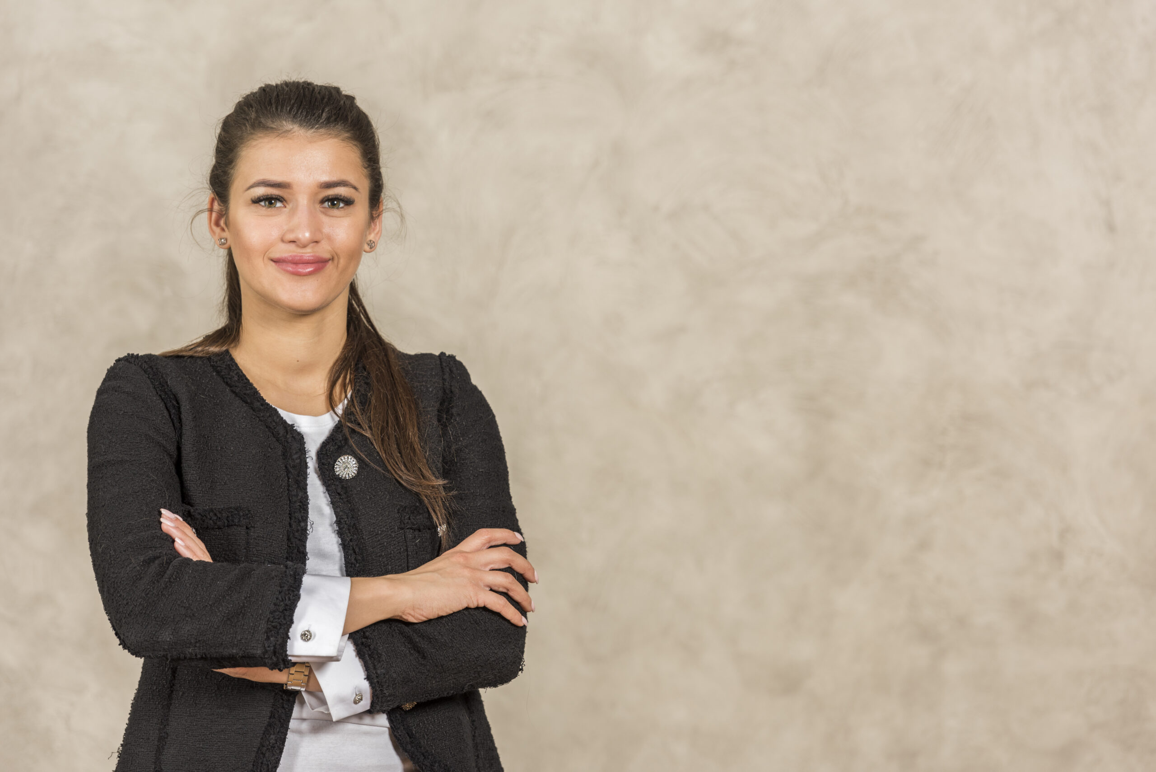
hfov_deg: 11.7
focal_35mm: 175
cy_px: 386
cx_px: 578
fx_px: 5621
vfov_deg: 7.9
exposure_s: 1/160
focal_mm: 175
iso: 250
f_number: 4.5
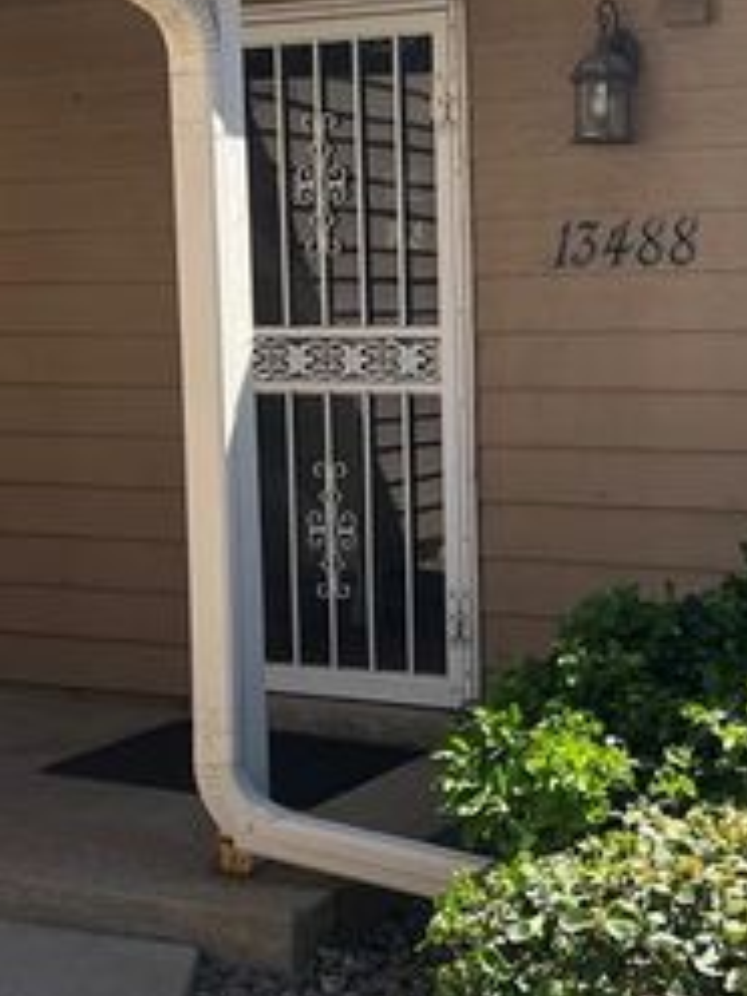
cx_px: 550
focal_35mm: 70
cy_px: 436
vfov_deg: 27.8
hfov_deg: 20.9
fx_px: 2014
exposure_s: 1/1575
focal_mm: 5.7
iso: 50
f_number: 1.5
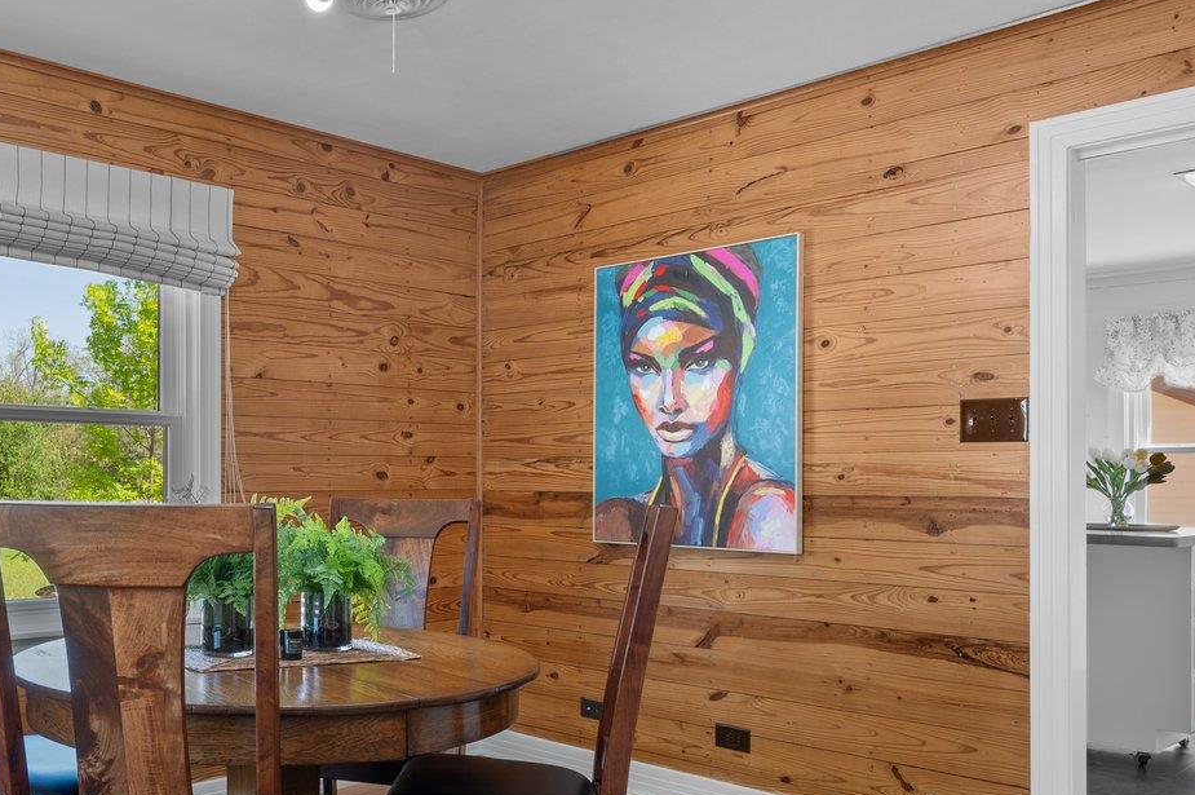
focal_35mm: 32
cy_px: 493
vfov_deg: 40.7
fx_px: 1065
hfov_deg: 55.7
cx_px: 297
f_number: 8
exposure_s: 1/1.67
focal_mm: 14.5
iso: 100
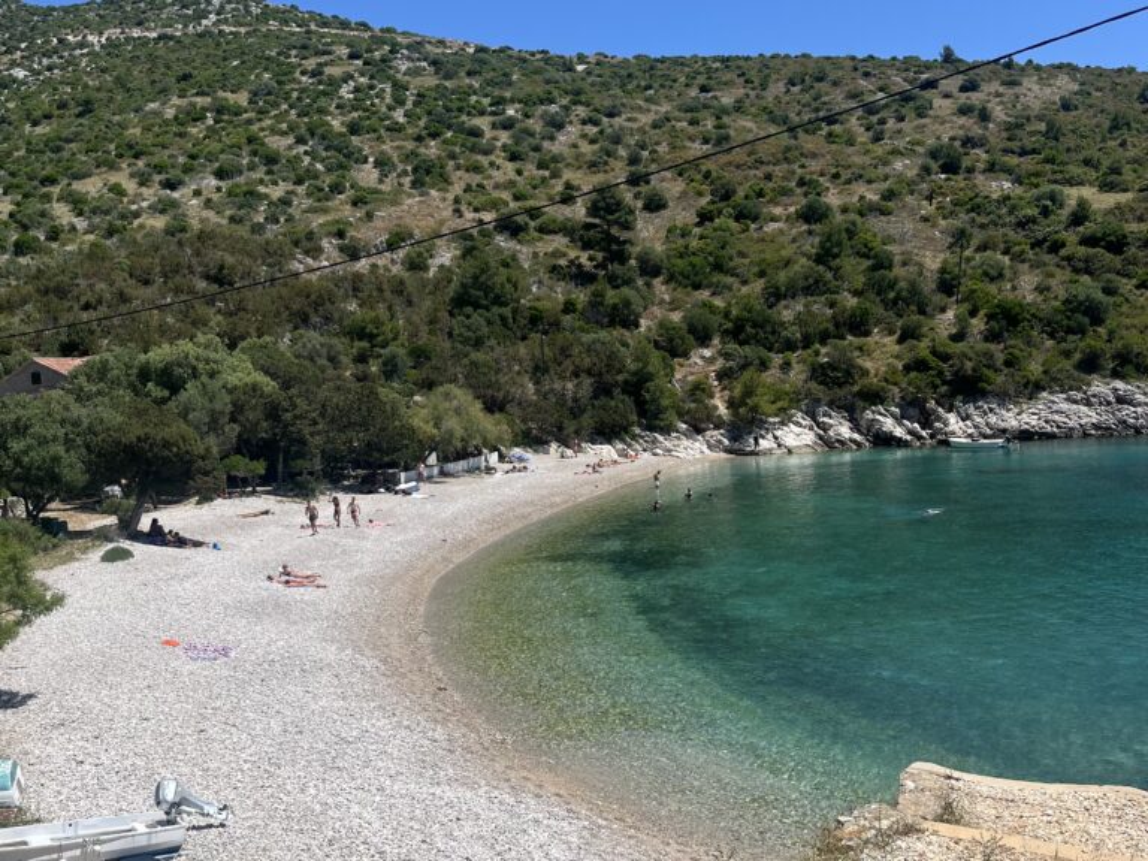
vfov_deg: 53.1
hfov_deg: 67.3
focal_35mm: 26
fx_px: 862
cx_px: 574
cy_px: 430
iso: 50
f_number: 1.6
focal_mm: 5.1
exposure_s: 1/4651
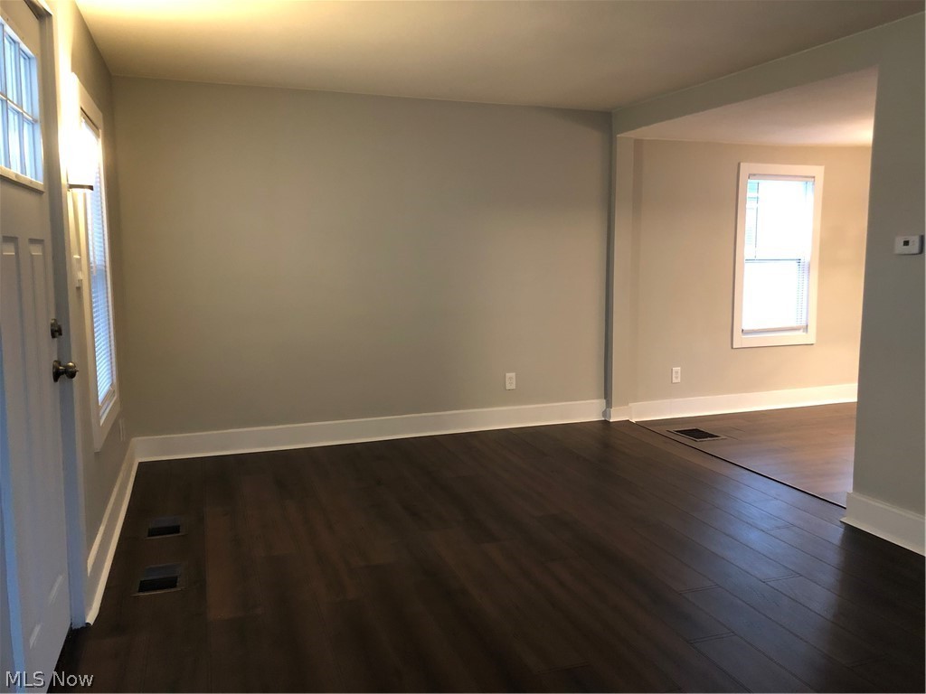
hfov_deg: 63.4
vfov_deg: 49.7
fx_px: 749
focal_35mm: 28
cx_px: 463
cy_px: 347
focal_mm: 3.99
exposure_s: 1/9
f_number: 1.8
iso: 100
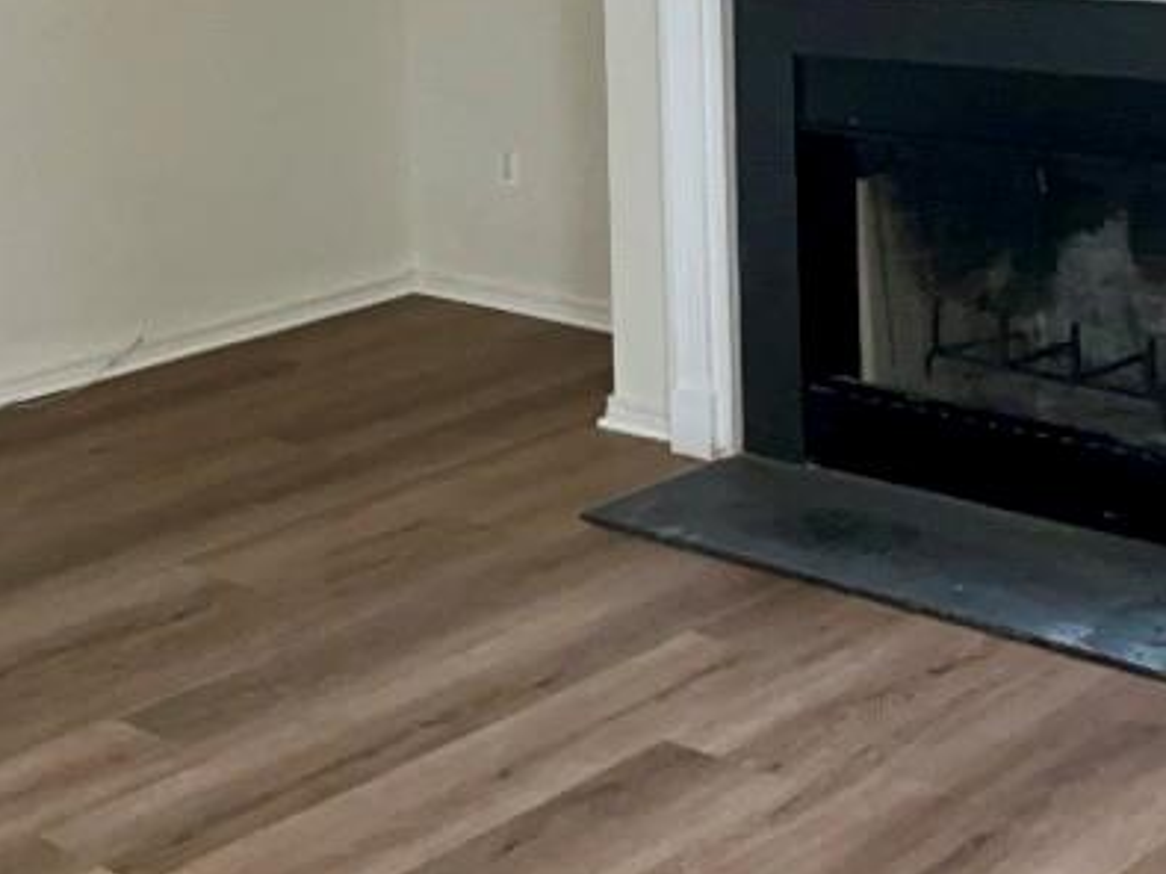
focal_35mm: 70
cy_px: 12
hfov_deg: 27.7
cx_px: 419
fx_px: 2357
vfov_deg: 20.4
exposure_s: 1/100
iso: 160
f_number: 1.8
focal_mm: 3
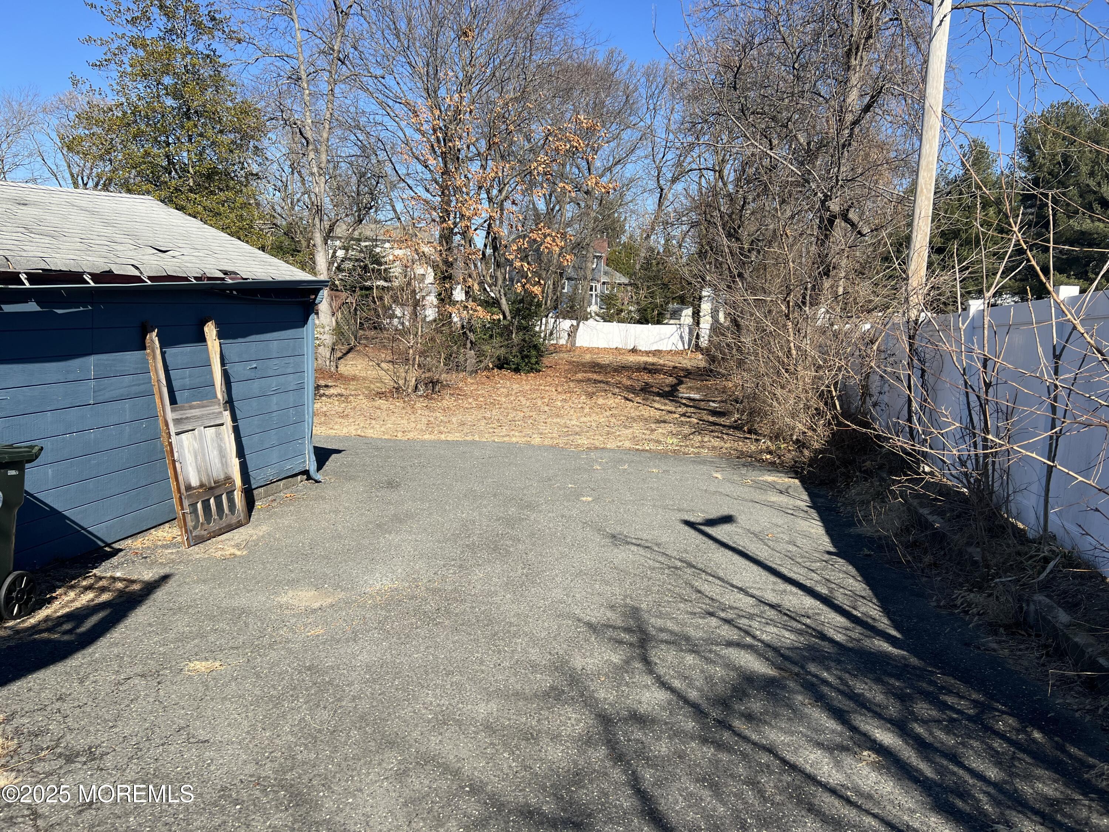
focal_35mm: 26
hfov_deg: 67.3
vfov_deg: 53.1
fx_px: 833
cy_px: 416
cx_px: 554
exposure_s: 1/2841
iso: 50
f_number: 1.5
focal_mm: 5.7
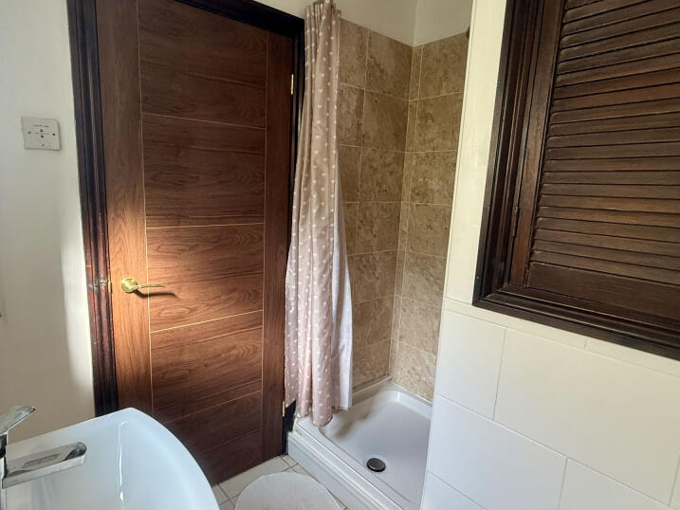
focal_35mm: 20
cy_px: 254
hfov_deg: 81.3
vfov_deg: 66.0
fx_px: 393
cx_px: 296
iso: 320
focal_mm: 2.22
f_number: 2.2
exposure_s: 1/99
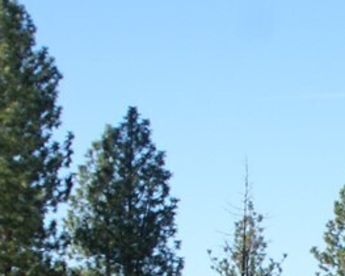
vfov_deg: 5.9
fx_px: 2592
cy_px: 549
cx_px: 718
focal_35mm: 254
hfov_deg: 7.3
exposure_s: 1/80
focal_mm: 28
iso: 100
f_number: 10
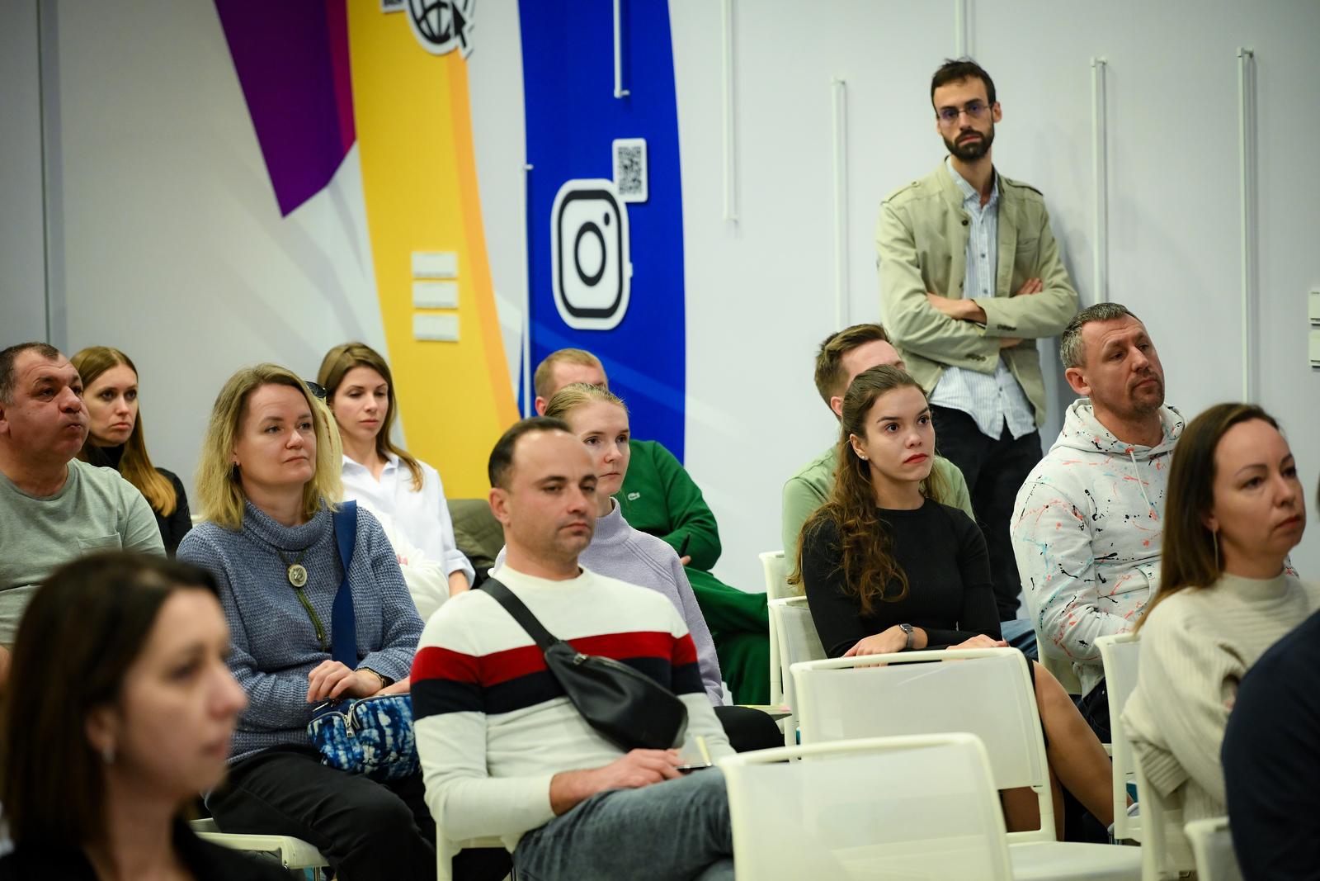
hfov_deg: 17.1
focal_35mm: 120
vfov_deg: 11.4
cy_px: 440
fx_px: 4400
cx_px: 660
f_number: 4
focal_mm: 120
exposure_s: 1/100
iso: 2000
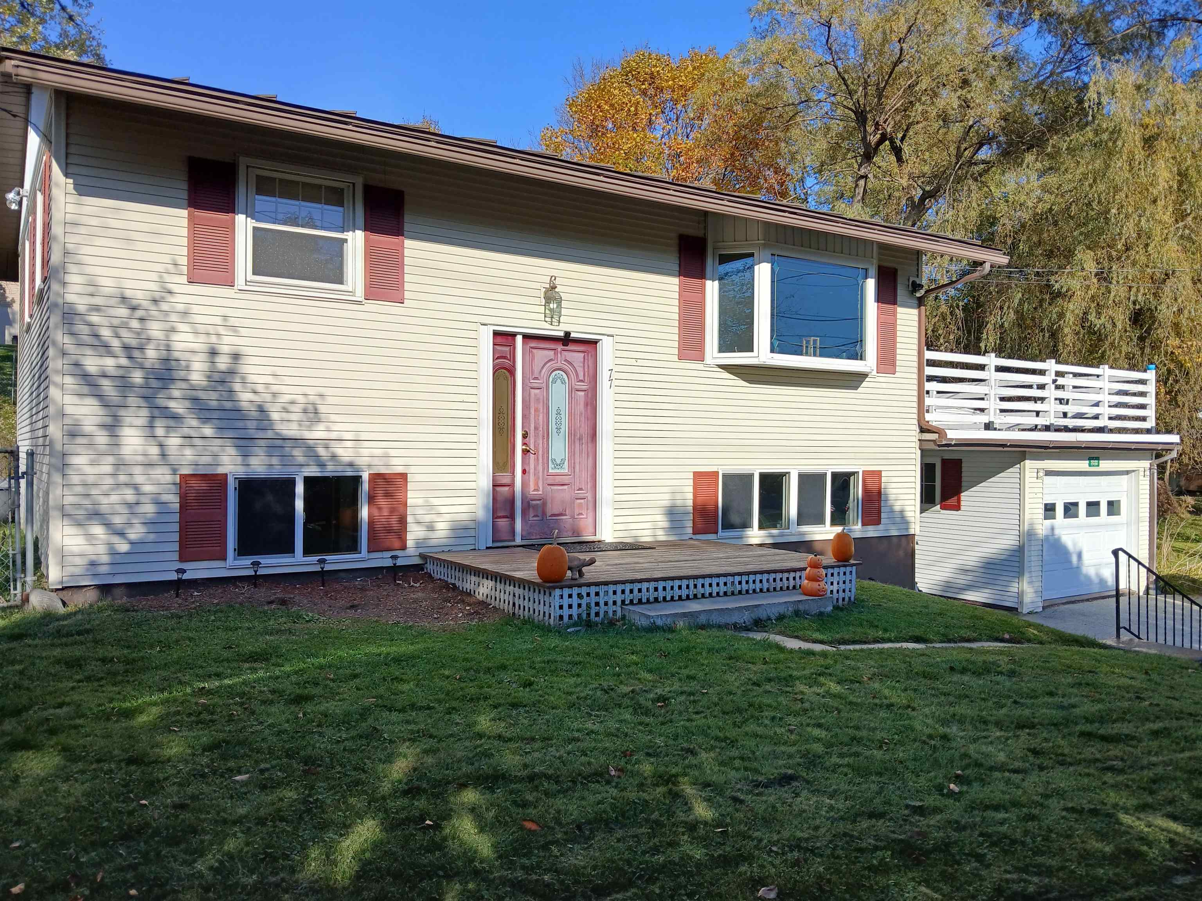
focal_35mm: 26
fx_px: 903
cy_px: 450
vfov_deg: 53.1
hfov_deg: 67.3
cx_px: 601
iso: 20
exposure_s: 1/573
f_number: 1.8
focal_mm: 3.98
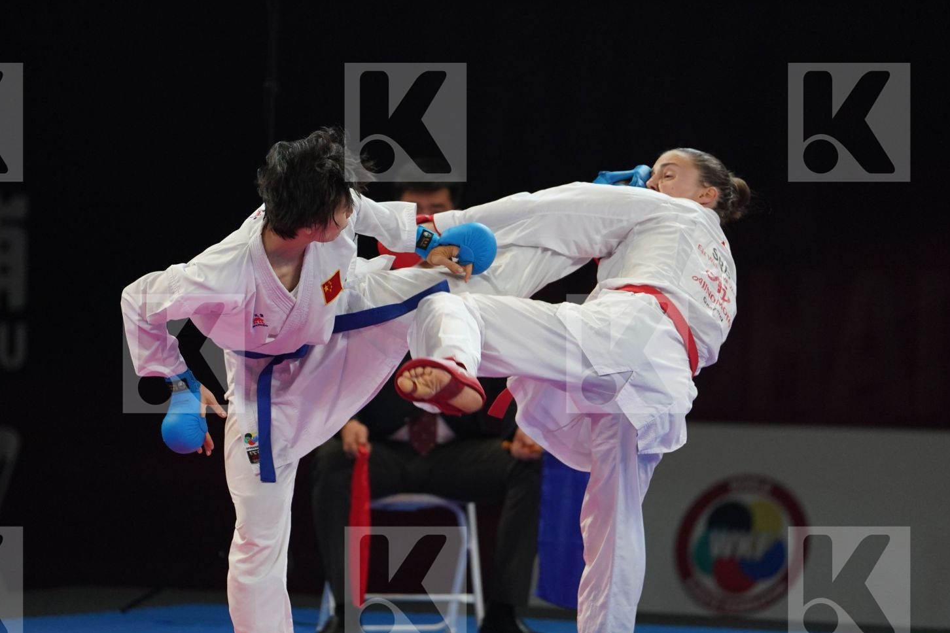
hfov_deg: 8.3
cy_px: 354
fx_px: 6544
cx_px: 406
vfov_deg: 5.5
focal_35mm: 248
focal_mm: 200
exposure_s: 1/1000
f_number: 2.8
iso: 2500
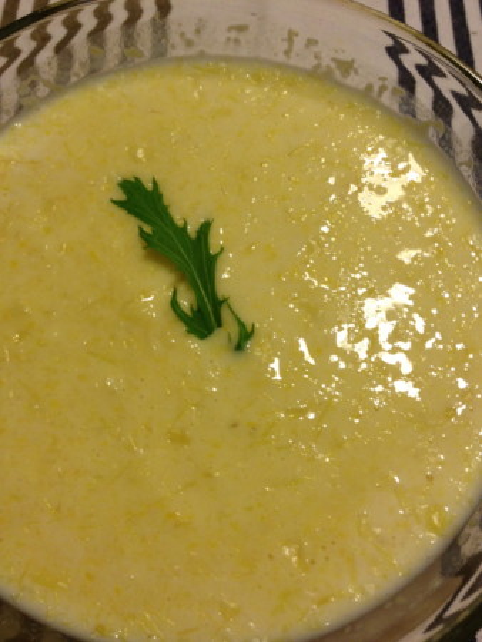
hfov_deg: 40.7
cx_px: 241
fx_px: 649
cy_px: 321
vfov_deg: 52.6
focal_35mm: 35
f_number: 2.4
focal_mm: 4.28
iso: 160
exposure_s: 1/20
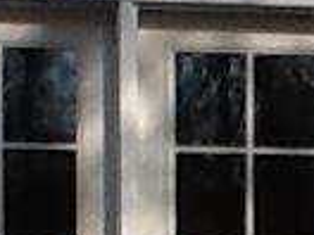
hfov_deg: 8.2
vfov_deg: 6.1
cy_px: 591
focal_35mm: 232
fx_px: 2104
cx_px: 580
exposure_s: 1/1337
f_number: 2.4
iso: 64
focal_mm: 2.03
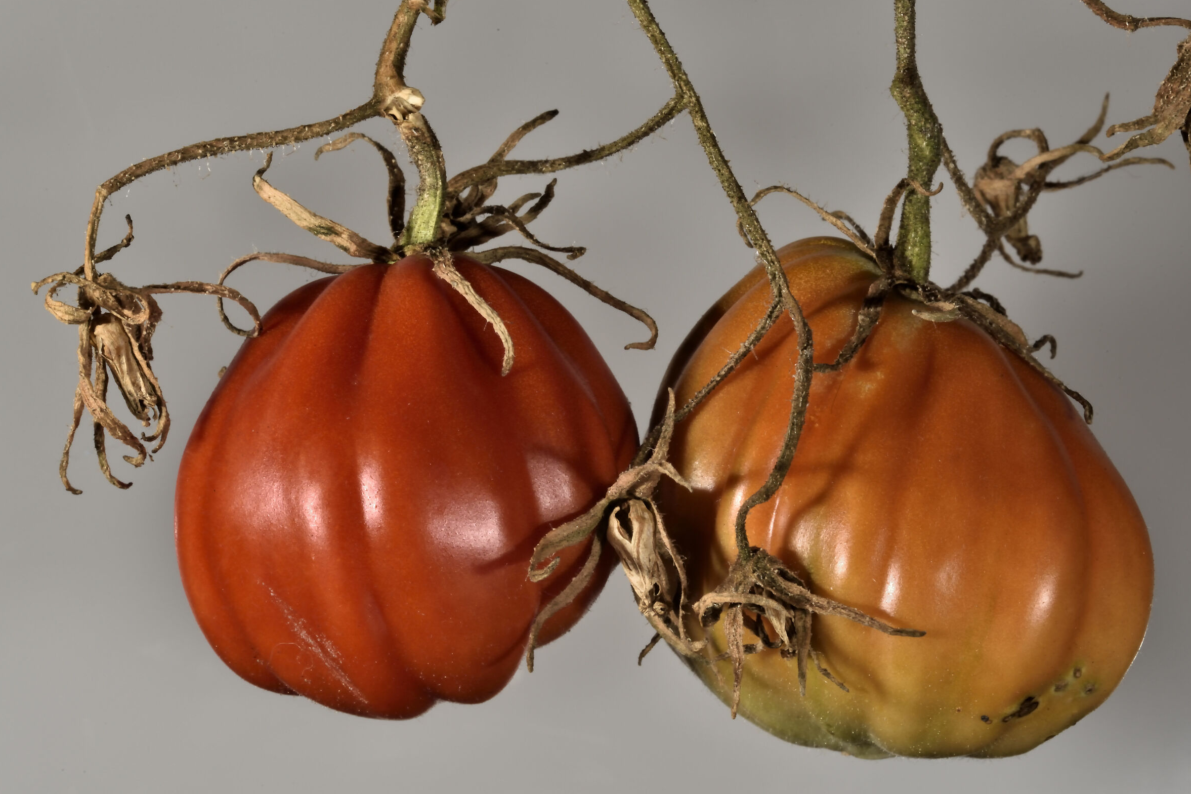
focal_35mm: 51
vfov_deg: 26.5
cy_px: 390
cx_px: 605
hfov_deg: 38.9
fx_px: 1687
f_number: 1.8
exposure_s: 1/25
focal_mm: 50
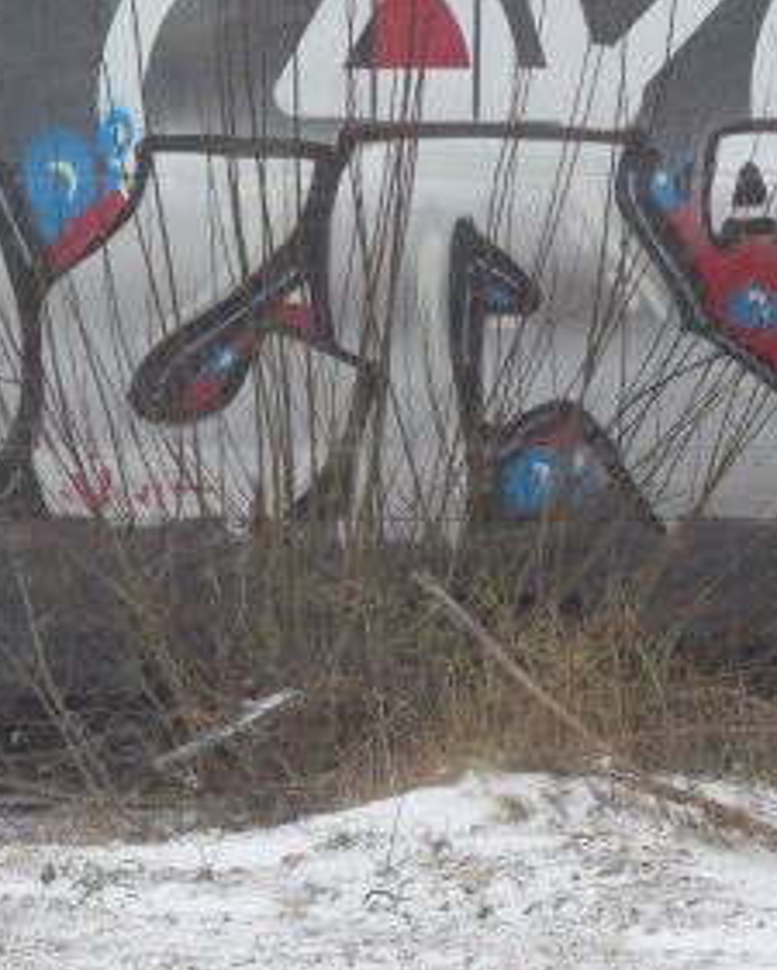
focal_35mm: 354
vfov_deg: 5.5
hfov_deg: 4.4
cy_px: 368
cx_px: 231
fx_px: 10170
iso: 400
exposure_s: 1/125
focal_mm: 39.6
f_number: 5.8
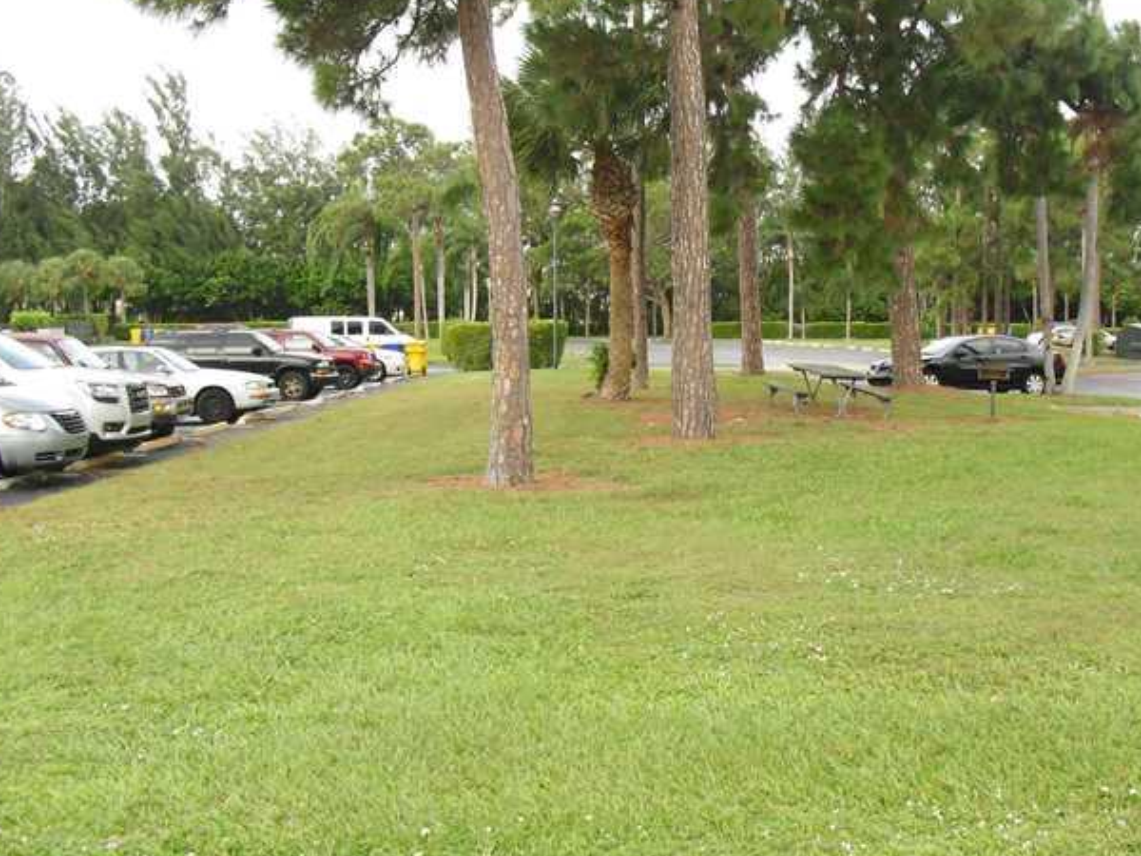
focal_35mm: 48
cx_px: 671
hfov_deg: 39.5
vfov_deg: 30.2
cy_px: 361
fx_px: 1582
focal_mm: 6.3
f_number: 3.1
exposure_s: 1/400
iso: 200
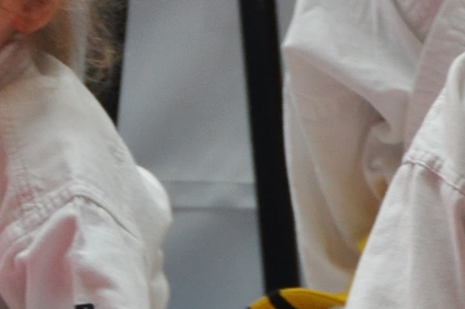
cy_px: 190
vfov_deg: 1.0
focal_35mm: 1354
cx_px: -173
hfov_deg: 1.5
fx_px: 17461
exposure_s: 1/125
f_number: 5.6
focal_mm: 200
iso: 800
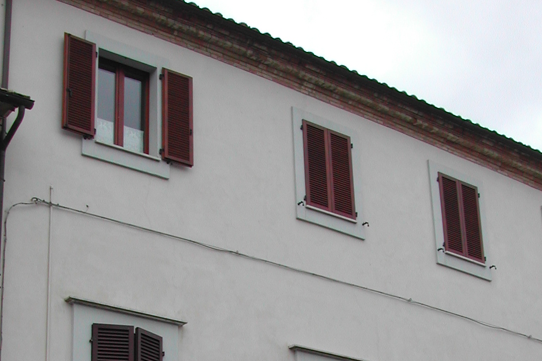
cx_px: 290
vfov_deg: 17.0
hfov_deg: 26.6
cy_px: 460
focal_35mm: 76
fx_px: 1144
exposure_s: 1/514
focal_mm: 8
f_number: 2.8
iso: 100
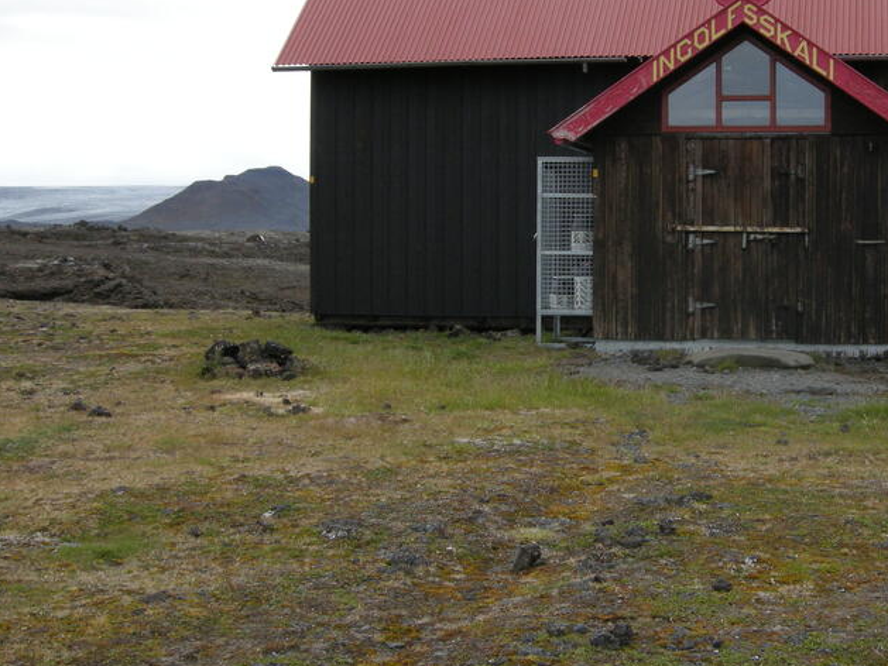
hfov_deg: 33.3
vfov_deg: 25.6
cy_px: 277
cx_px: 628
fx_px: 1462
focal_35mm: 57
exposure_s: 1/262
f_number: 5.4
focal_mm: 7.5
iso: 100
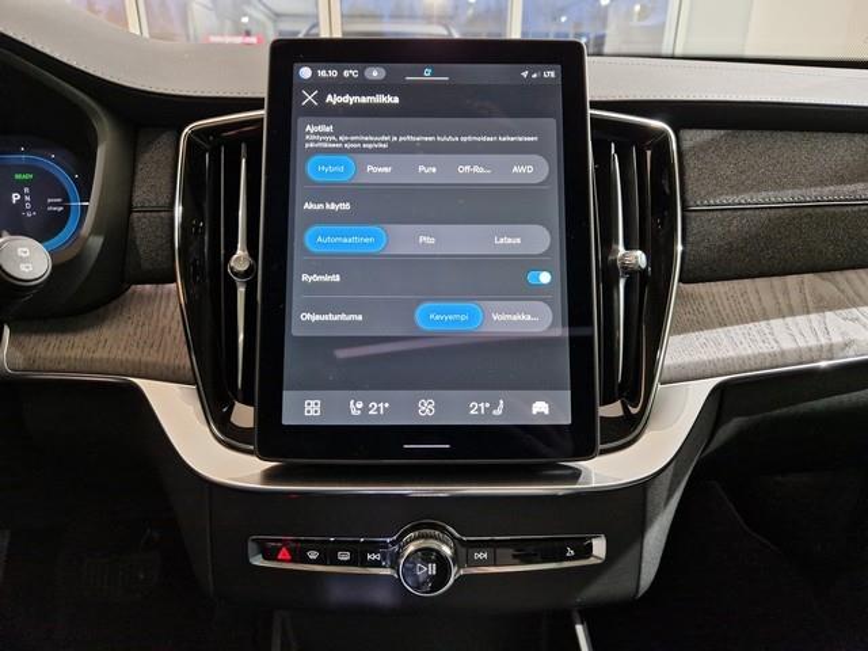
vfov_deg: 58.9
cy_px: 326
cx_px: 434
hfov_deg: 73.9
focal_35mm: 23
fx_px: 577
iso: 640
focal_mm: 5.4
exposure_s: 1/50
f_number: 1.8
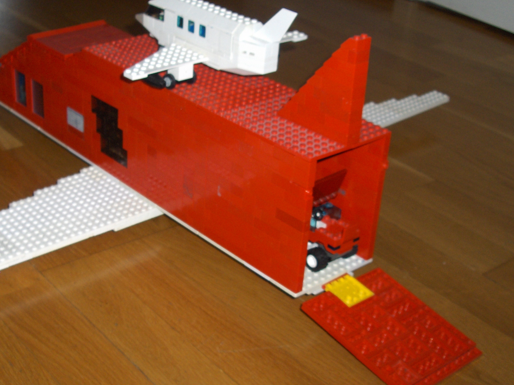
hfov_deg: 32.6
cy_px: 218
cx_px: 198
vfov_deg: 24.8
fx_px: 876
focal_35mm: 59
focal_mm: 7.4
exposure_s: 1/60
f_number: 2.9
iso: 100
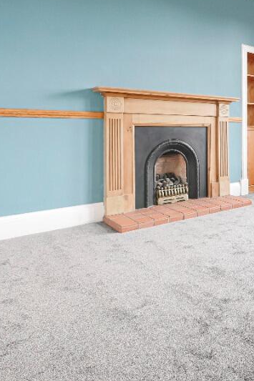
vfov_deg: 64.4
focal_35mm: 28
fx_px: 297
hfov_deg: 39.5
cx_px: 267
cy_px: 139
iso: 1000
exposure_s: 1/60
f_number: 4
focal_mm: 7
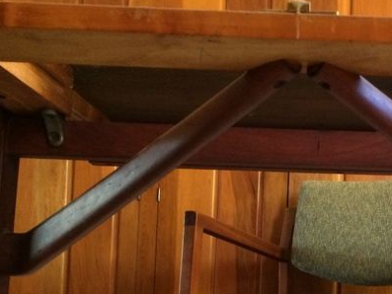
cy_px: 294
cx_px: 348
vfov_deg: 20.9
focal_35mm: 68
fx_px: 770
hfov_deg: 27.6
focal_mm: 4.12
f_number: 2.2
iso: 250
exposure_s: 1/30
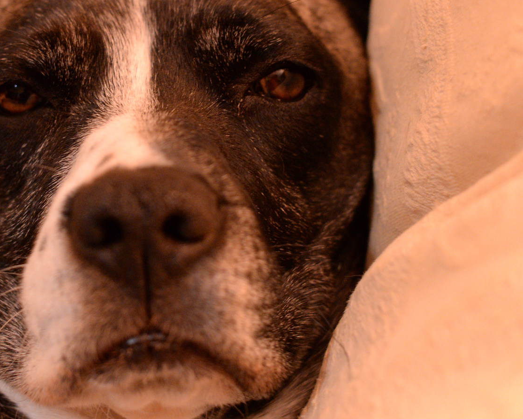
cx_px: 156
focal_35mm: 101
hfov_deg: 18.9
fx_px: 1563
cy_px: 129
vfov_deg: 15.2
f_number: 3.2
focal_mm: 50
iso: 3200
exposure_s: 1/40
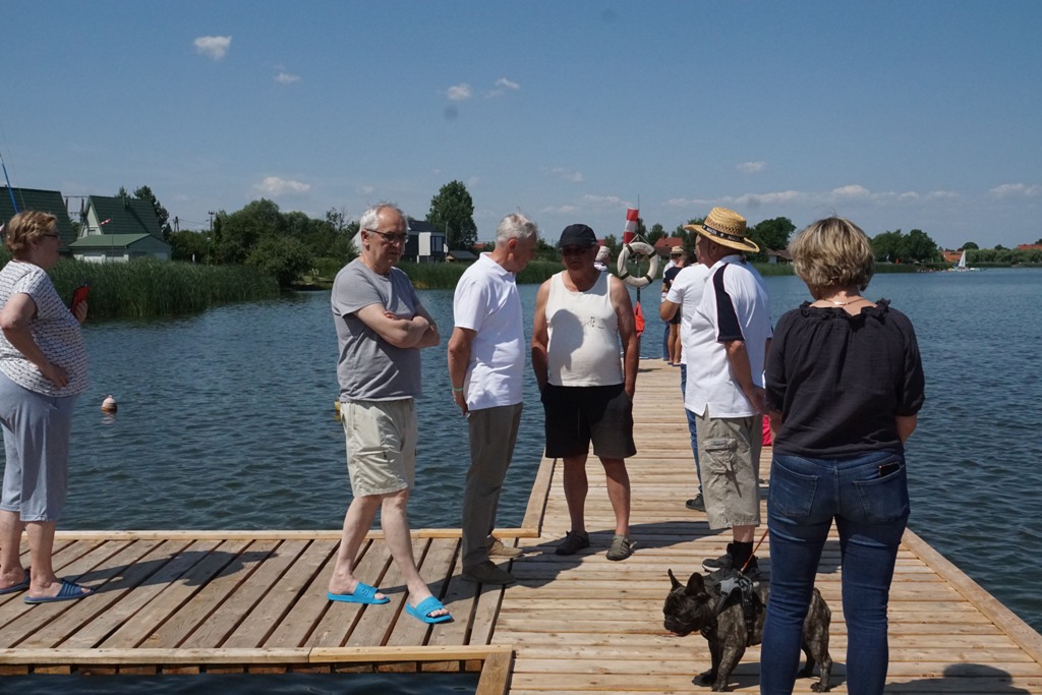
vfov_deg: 34.2
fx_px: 1129
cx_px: 521
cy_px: 348
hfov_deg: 49.5
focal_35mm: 39
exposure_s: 1/4000
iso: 1600
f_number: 11
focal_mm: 26
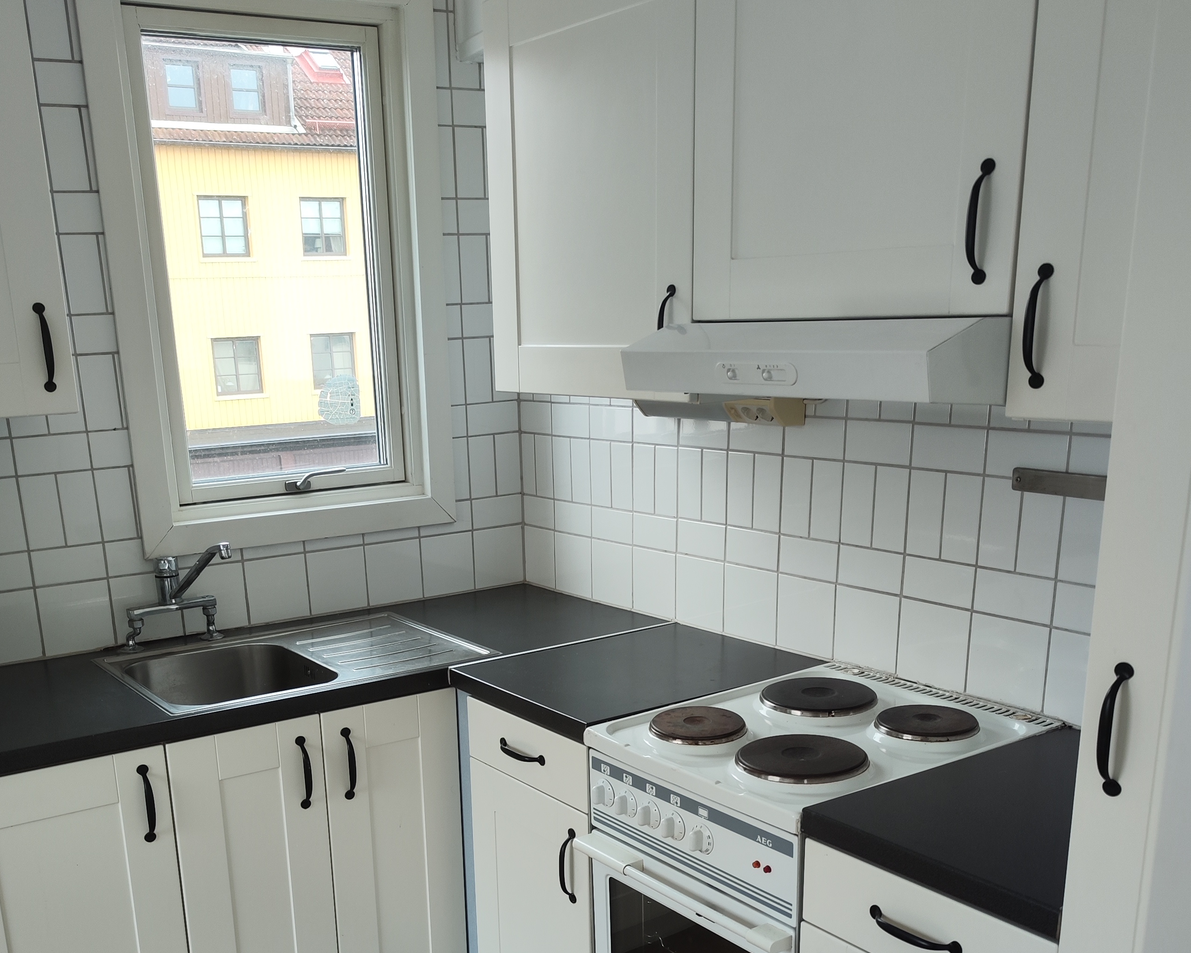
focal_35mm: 36
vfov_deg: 39.4
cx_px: 476
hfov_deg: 50.0
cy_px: 771
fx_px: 1269
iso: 490
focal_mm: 7.01
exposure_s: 1/100
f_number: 1.69
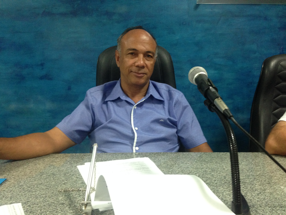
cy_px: 108
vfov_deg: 42.9
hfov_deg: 55.4
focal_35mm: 33
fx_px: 273
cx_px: 143
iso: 250
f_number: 2.4
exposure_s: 1/20
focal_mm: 4.12
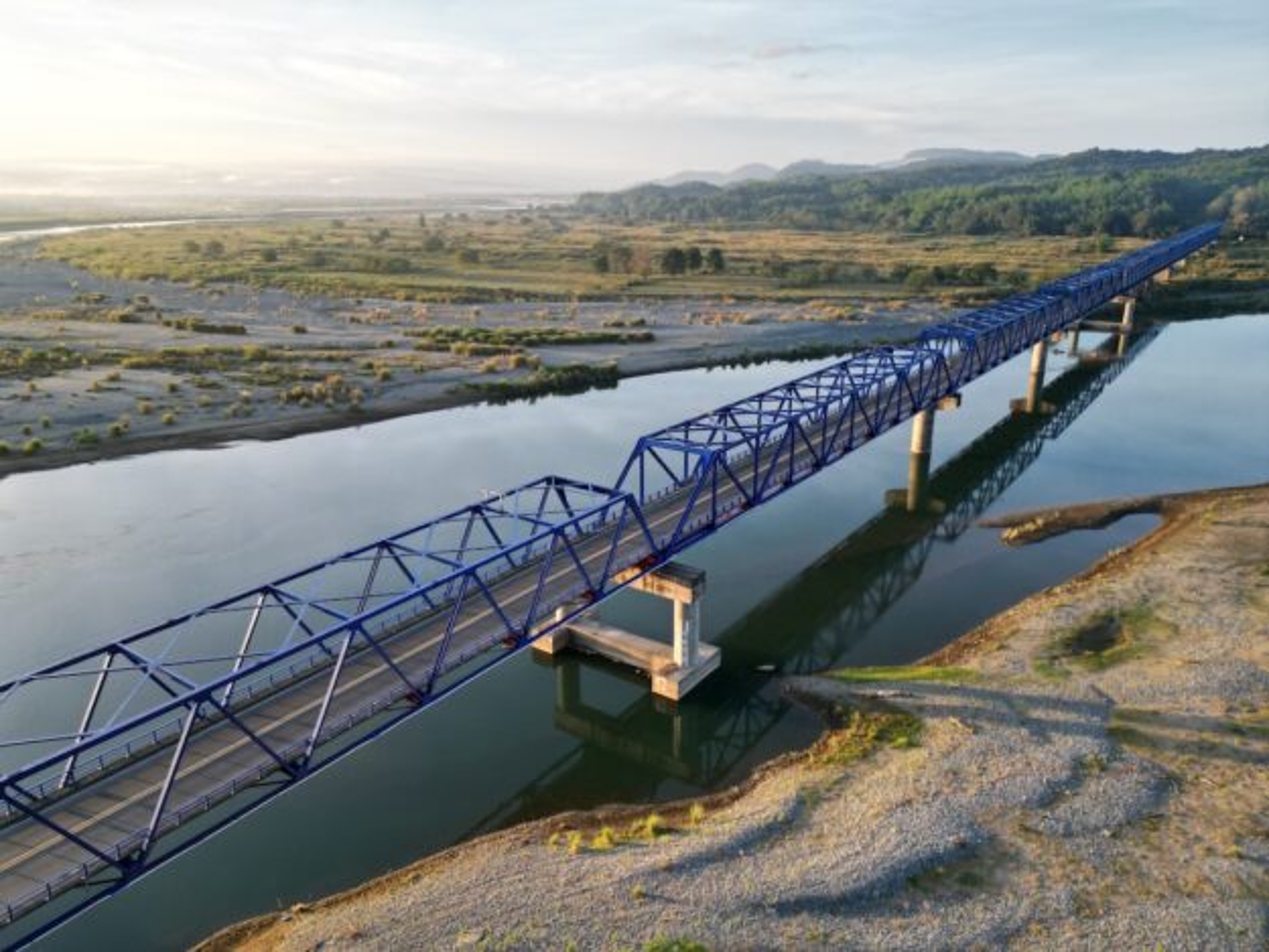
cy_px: 476
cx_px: 634
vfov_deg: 56.8
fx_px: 880
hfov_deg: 71.6
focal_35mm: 24
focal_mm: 6.72
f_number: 1.7
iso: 120
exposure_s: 1/725
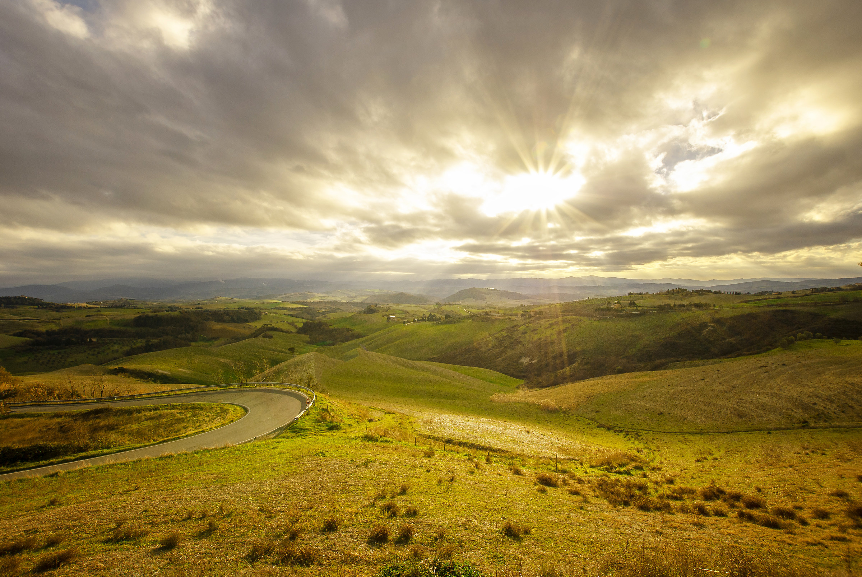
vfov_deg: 77.5
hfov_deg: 100.3
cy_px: 288
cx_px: 431
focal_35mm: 15
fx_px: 360
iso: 100
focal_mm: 10
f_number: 10
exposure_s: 1/125
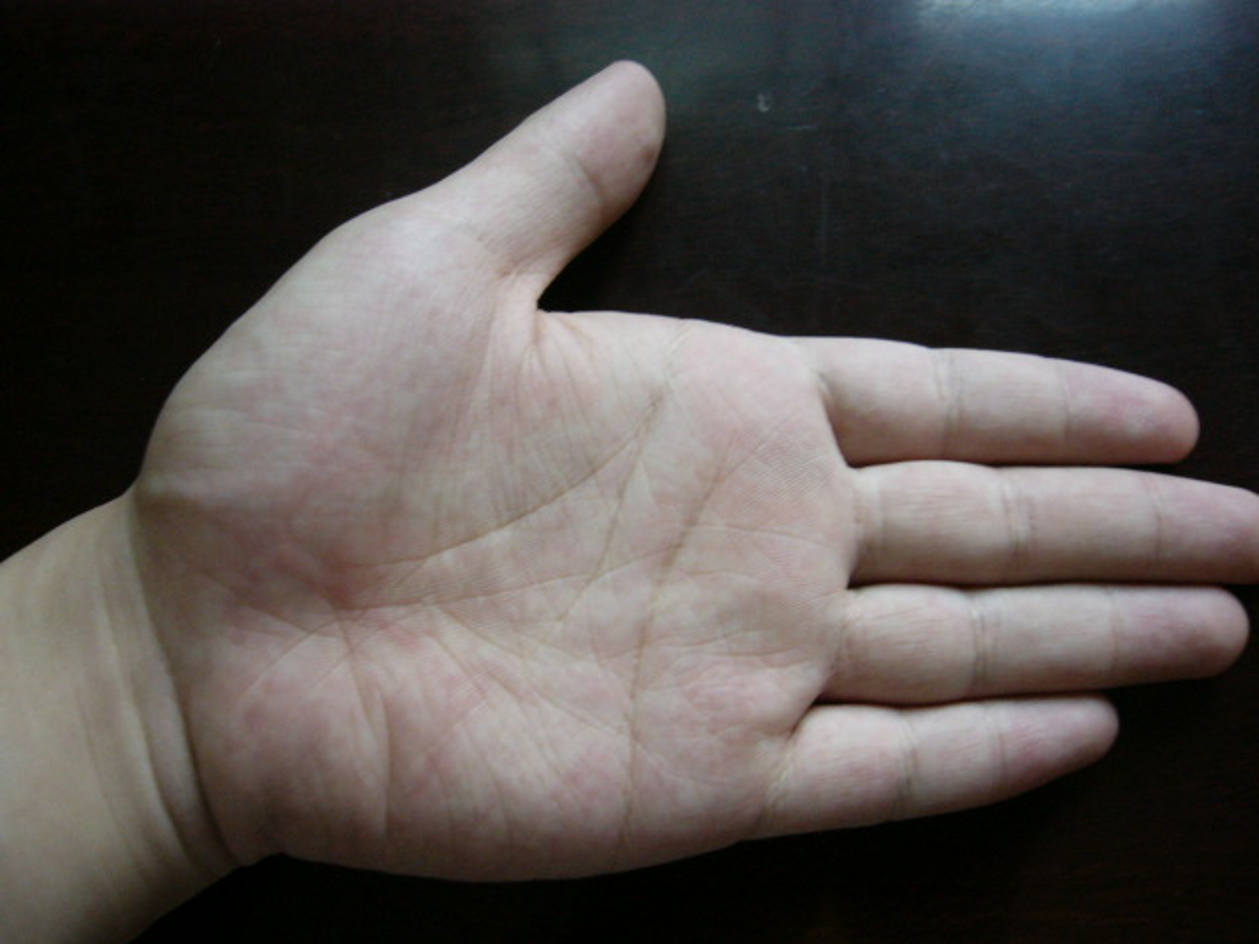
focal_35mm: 35
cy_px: 472
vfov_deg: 40.7
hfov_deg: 52.6
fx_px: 1273
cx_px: 630
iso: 200
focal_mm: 5.8
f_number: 2.8
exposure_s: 1/15
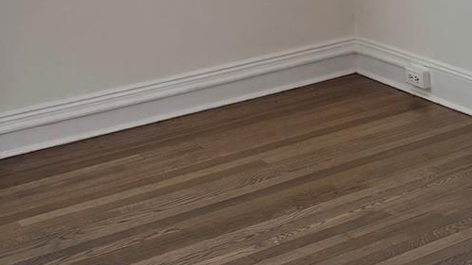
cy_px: -235
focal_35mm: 87
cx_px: 281
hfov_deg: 24.4
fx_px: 1089
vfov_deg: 12.5
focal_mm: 5.96
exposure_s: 1/144
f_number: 1.6
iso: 50
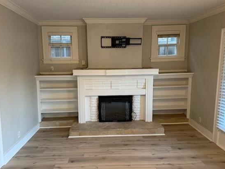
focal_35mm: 28
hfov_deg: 63.5
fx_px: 182
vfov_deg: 49.7
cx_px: 112
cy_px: 85
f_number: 1.78
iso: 250
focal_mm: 6.76
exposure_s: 1/60
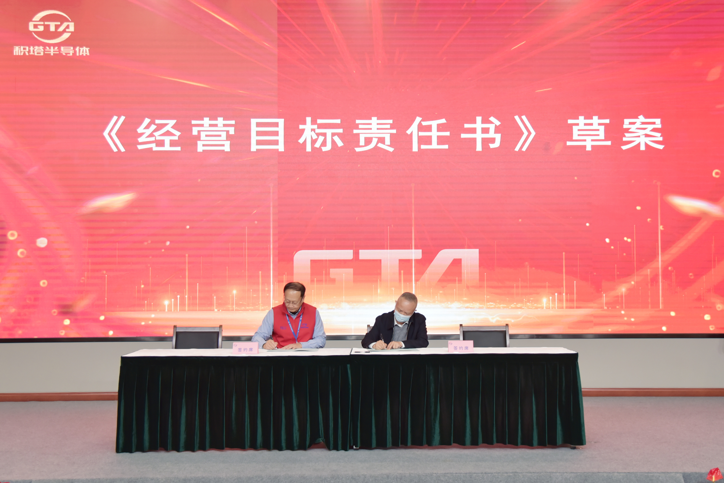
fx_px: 764
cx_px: 362
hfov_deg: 50.7
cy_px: 242
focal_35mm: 38
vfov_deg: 35.1
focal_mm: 38
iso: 1000
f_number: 4
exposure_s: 1/125
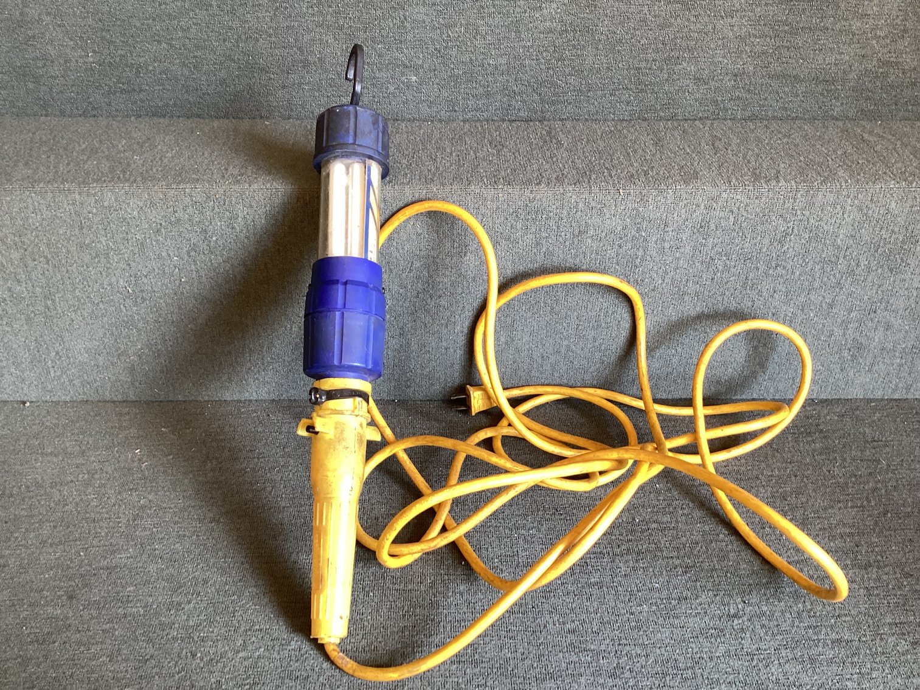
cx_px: 460
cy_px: 345
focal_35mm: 31
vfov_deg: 45.4
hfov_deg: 58.3
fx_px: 824
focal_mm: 3.3
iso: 80
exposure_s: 1/50
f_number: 2.4
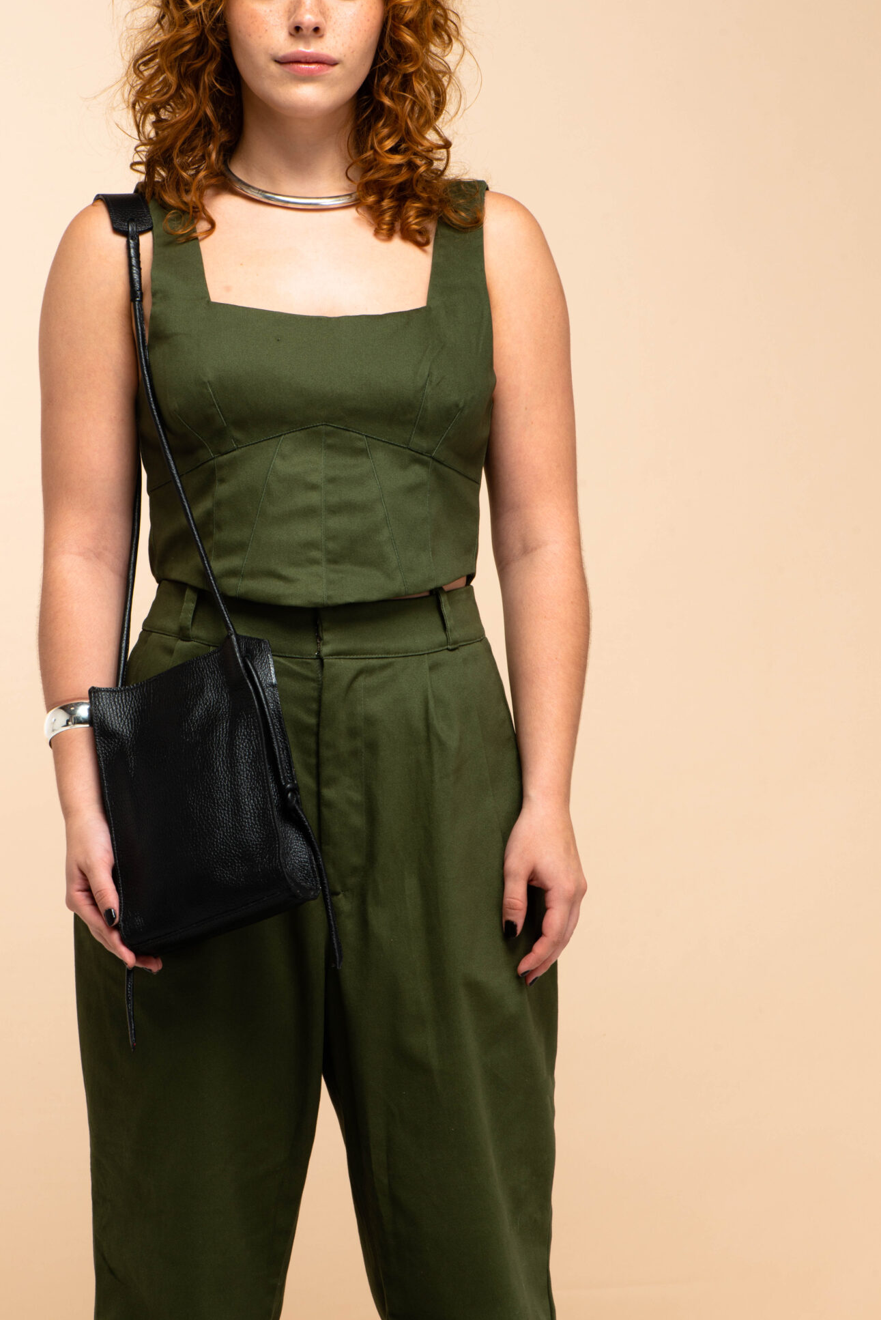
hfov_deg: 9.9
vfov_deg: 14.8
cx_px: 299
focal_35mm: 139
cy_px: 605
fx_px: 5098
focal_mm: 105
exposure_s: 1/125
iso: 125
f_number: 16
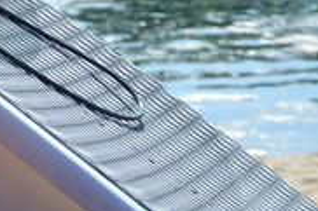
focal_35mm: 208
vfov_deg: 6.6
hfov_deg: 9.5
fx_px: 1836
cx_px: -211
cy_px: 135
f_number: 4.2
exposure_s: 1/2000
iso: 400
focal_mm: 34
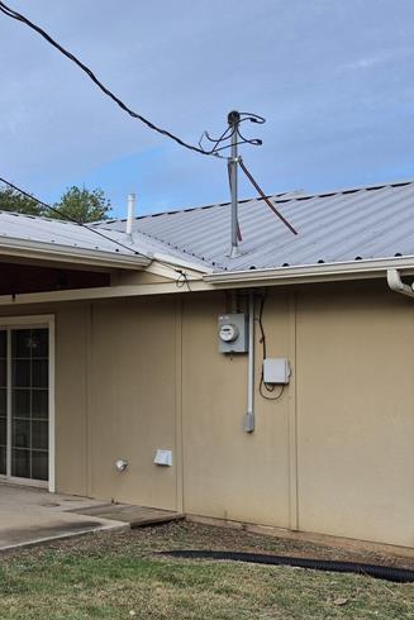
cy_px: 344
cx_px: -71
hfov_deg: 24.7
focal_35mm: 50
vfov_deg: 39.5
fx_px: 862
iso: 25
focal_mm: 5.4
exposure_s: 1/930
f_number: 1.8
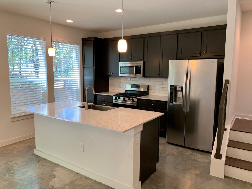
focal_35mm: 26
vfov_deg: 53.1
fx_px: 189
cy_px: 94
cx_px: 126
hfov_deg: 67.3
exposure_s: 1/60
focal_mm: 4.25
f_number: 1.8
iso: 80
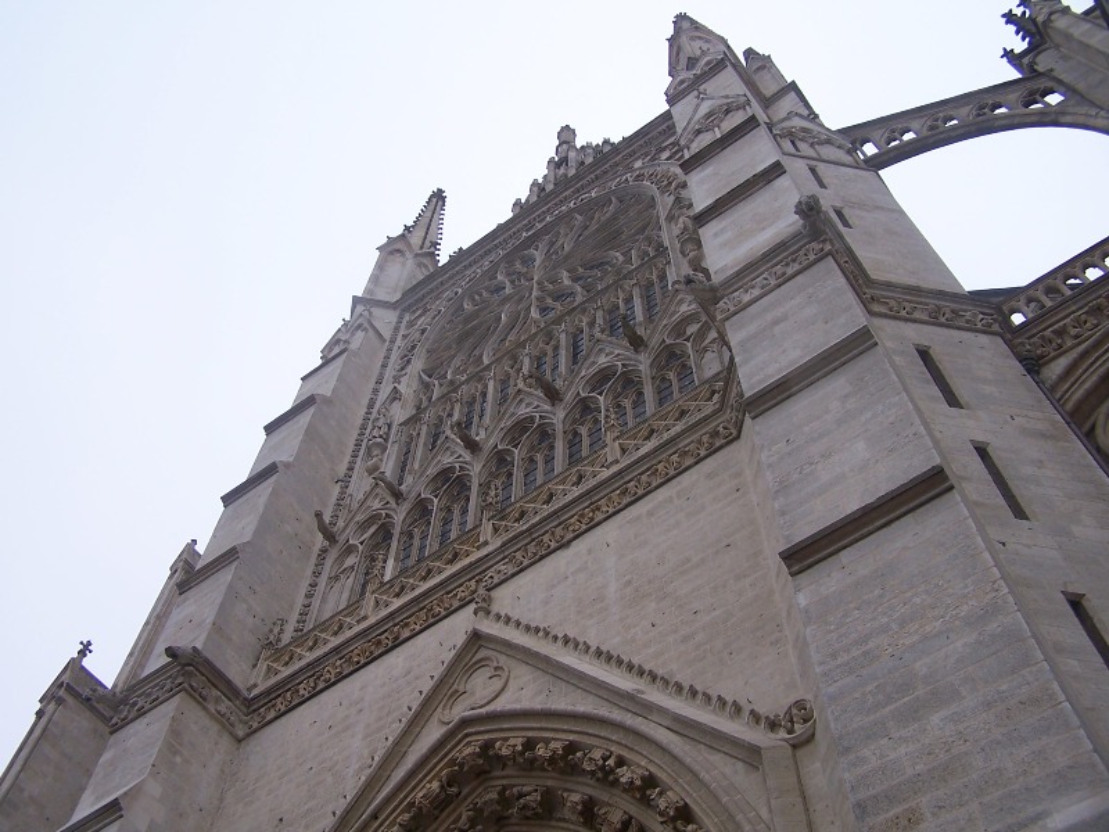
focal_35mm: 38
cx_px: 554
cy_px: 416
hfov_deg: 49.0
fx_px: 1217
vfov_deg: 37.7
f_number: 2.8
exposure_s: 1/250
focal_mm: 6.3
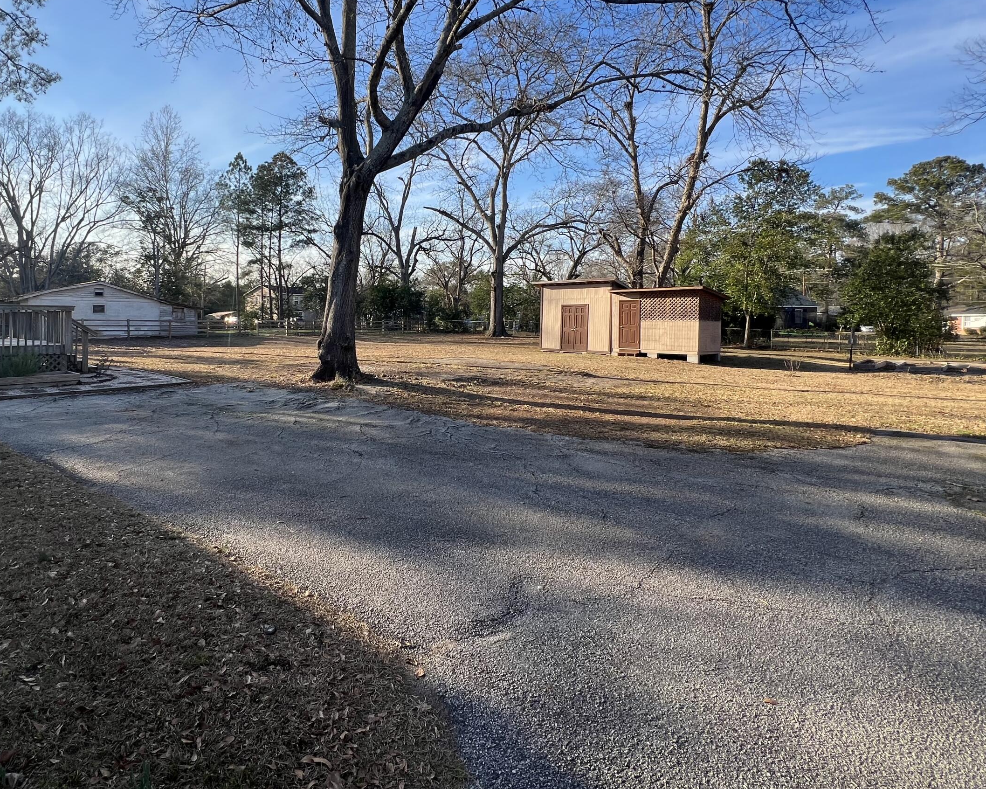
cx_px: 395
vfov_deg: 73.4
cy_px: 339
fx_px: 525
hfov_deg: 85.3
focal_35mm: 18
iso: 32
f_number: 1.8
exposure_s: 1/661
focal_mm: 1.57
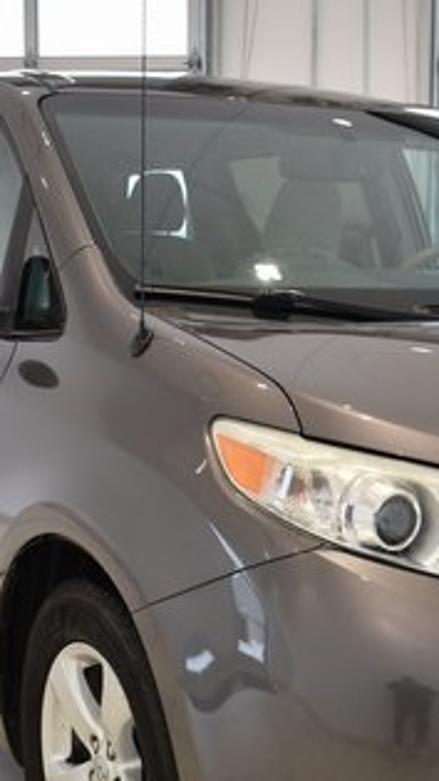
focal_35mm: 67
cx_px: 377
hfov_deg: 17.7
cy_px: 510
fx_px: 1389
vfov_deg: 31.2
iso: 100
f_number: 3.8
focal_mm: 21
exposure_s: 1/30
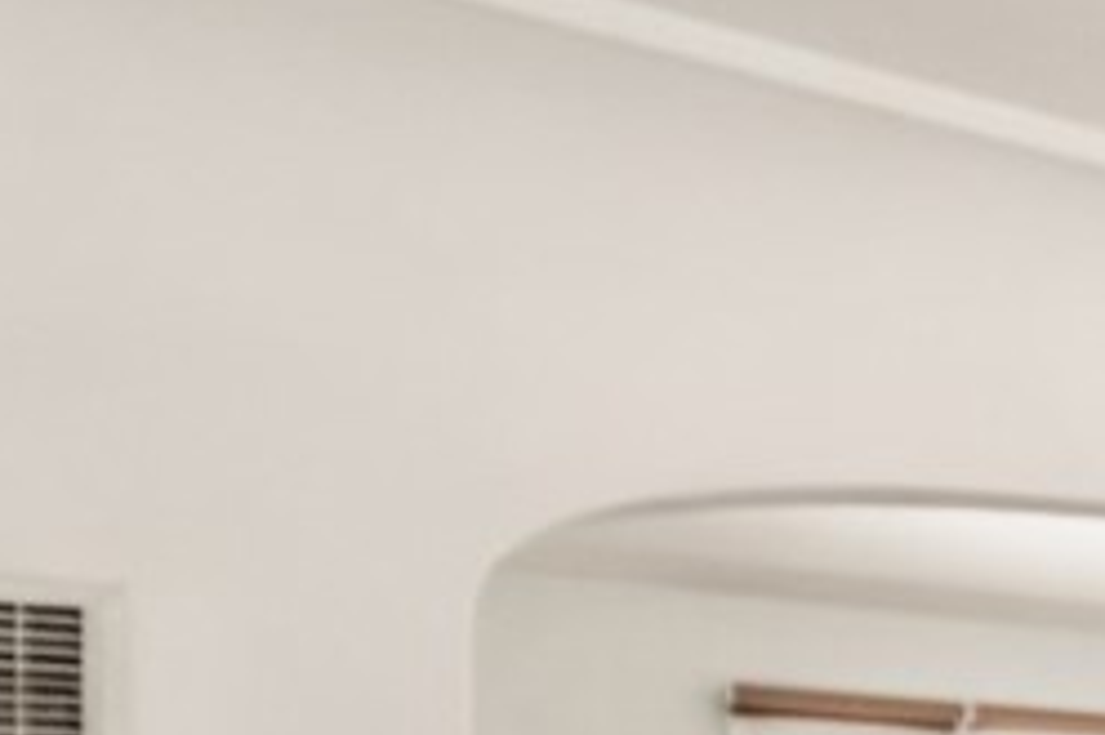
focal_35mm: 62
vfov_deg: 20.3
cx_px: 1974
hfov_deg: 21.5
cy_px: 906
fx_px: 1902
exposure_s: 1/160
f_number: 5.6
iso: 320
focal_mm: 10
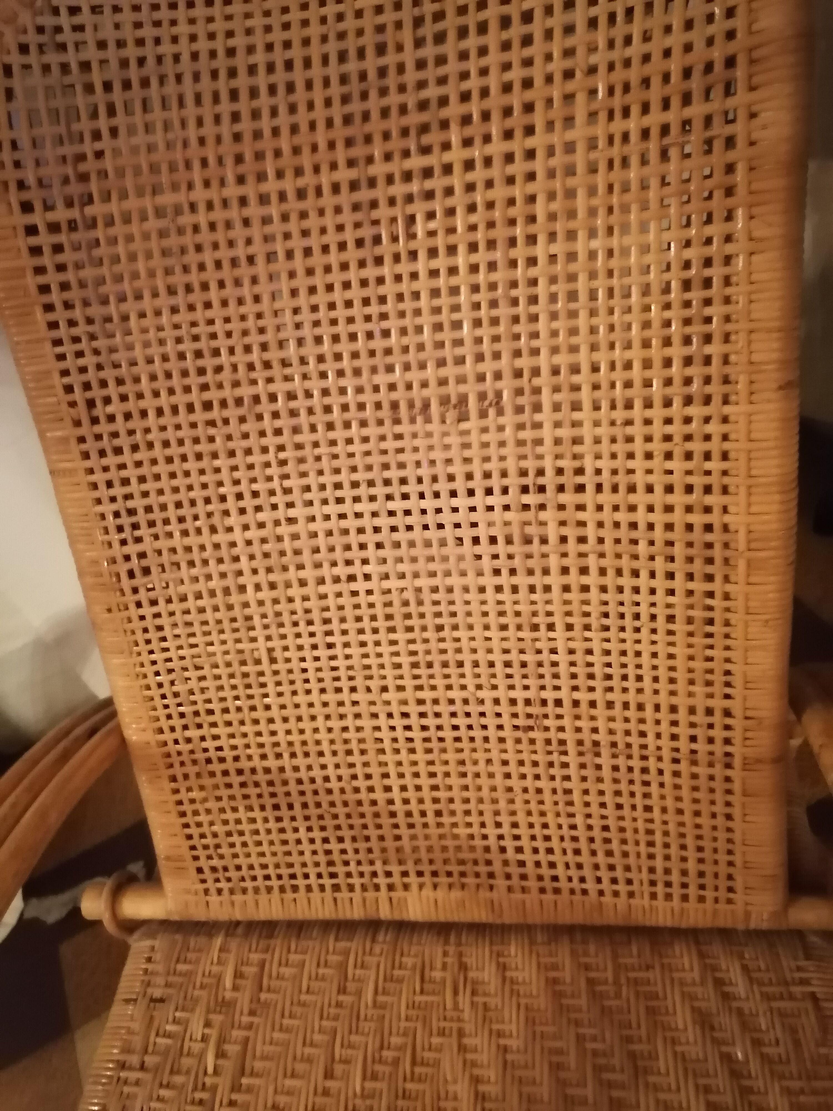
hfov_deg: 51.4
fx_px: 866
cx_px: 416
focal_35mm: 27
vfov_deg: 65.3
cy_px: 556
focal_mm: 5.3
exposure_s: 1/14.3
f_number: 1.8
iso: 3200
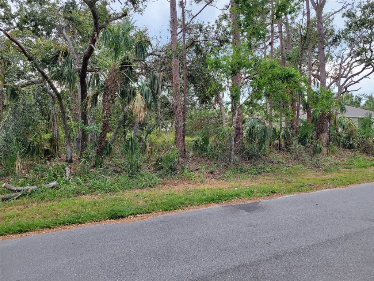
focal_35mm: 26
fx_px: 281
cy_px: 140
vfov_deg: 53.1
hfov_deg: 67.3
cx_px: 187
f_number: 1.8
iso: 40
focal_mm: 5.4
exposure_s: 1/467
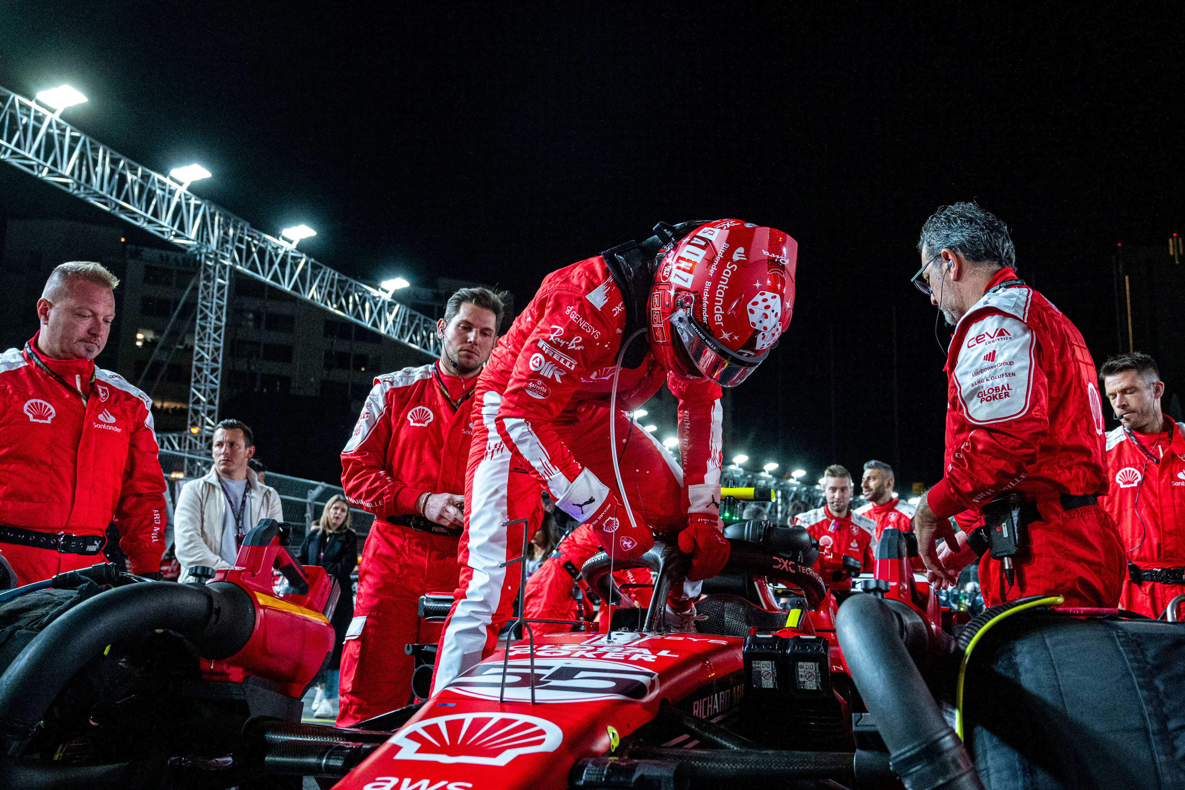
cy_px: 395
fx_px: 1119
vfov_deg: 38.9
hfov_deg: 55.8
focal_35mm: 34
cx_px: 592
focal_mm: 34
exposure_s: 1/1600
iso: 8000
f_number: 5
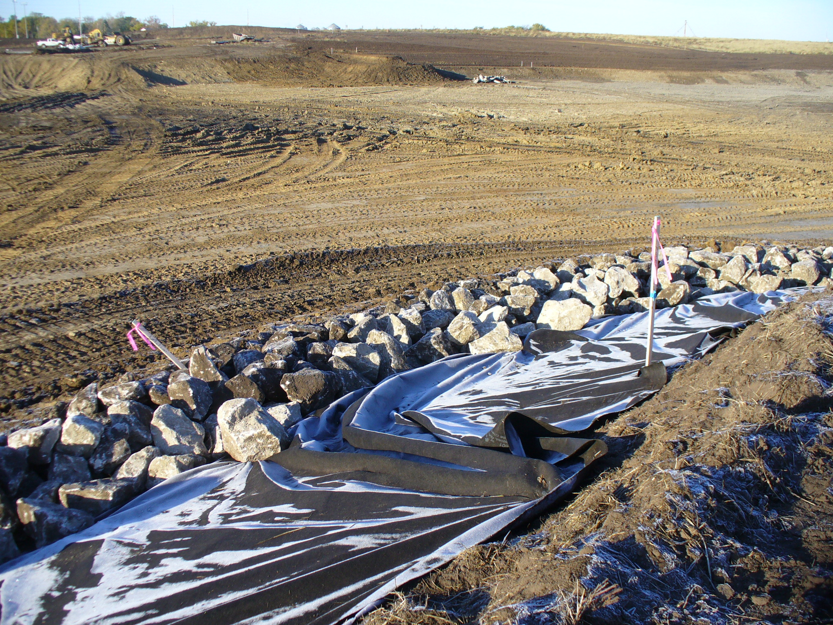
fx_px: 890
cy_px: 312
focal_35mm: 37
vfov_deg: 38.7
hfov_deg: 50.1
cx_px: 416
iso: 80
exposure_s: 1/400
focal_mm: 6.1
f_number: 2.8
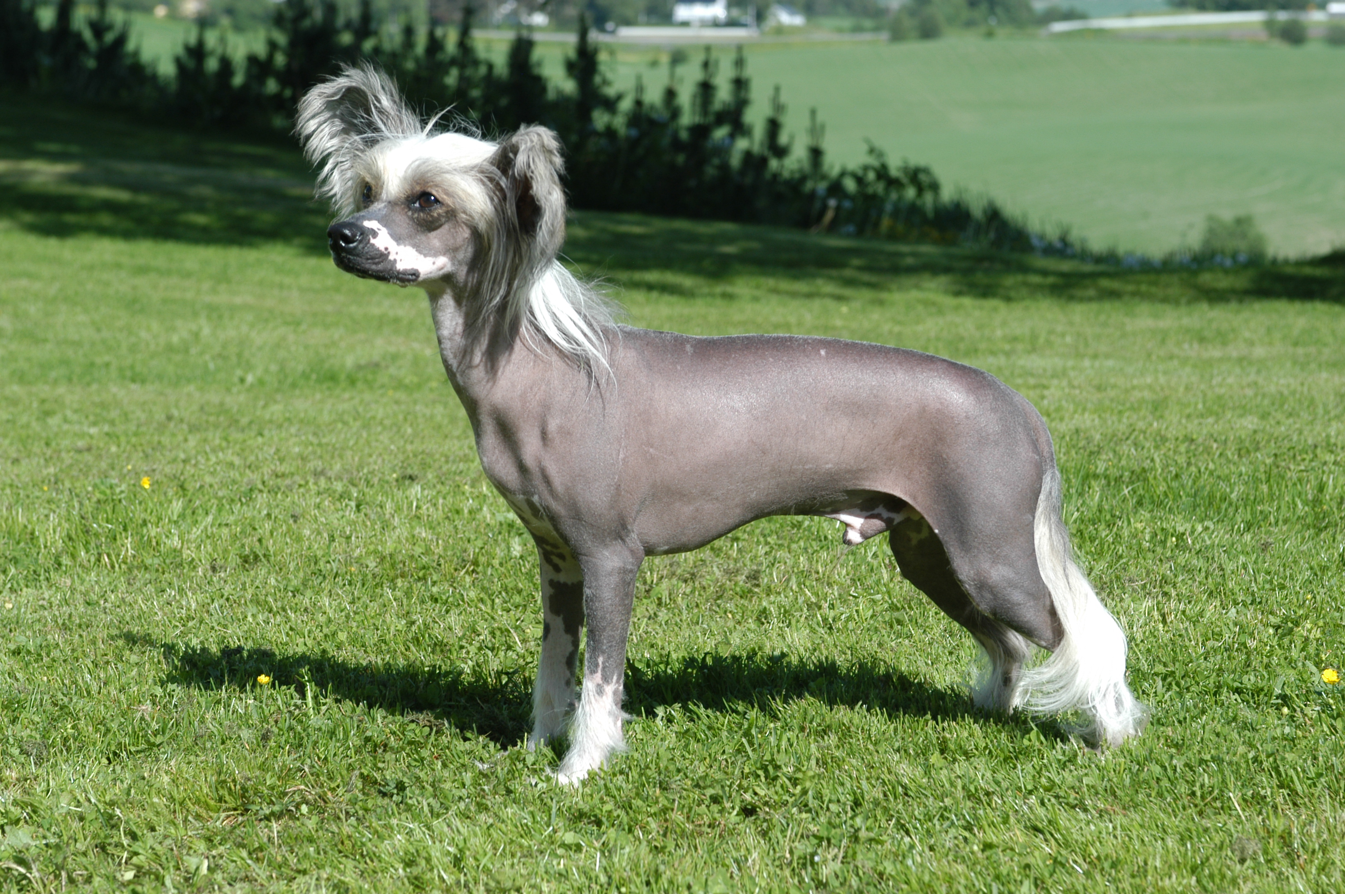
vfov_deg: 14.0
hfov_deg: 20.9
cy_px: 447
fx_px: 3639
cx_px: 672
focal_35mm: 98
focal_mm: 65
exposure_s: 1/250
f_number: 9
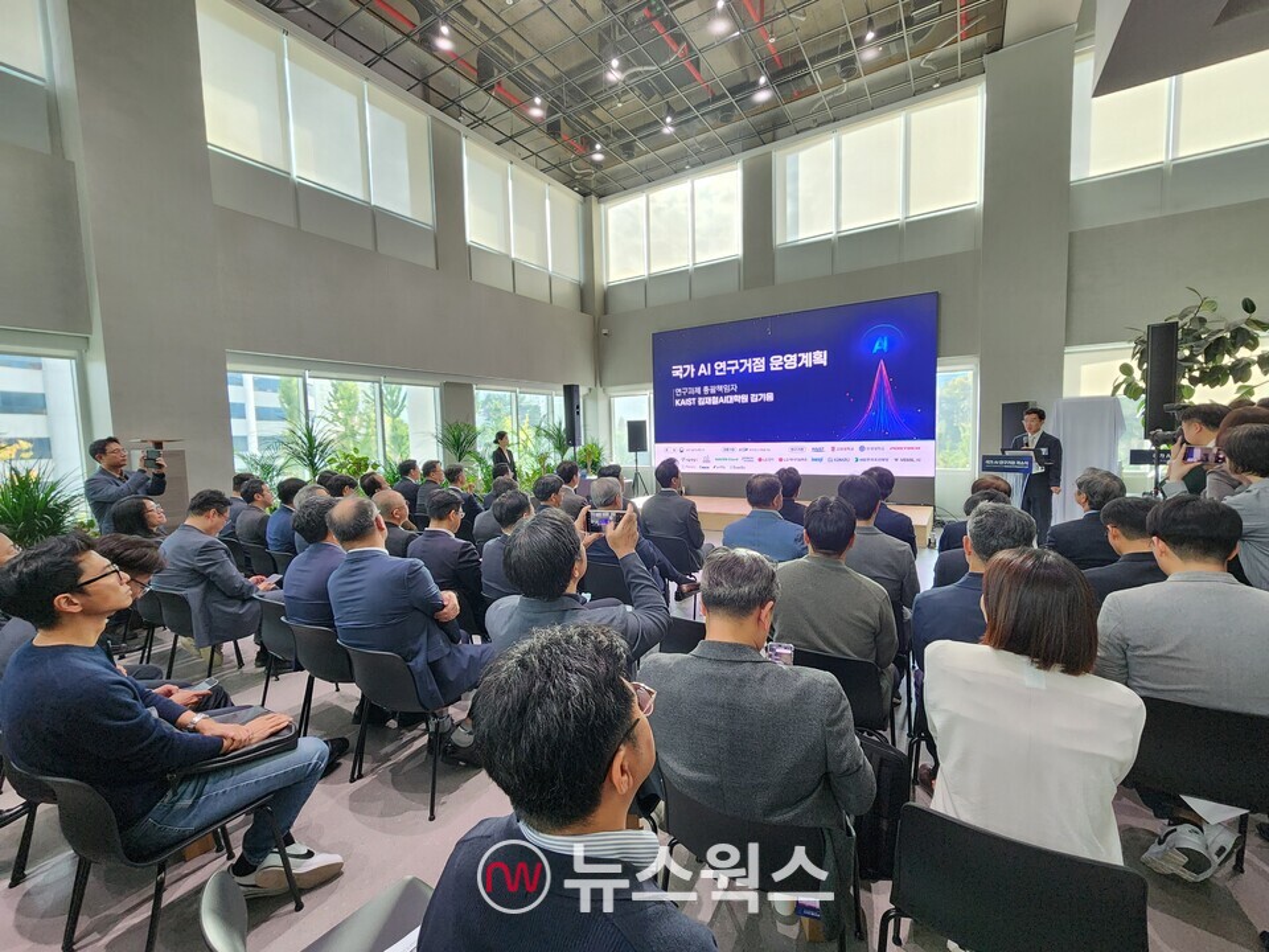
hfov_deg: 106.2
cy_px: 476
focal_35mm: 13
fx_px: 477
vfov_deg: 89.9
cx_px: 634
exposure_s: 1/60
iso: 250
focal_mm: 2.2
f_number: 2.2
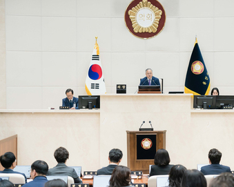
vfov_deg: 18.9
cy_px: 98
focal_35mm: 81
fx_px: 561
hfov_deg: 23.5
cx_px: 146
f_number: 4
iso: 4000
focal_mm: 65
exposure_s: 1/250
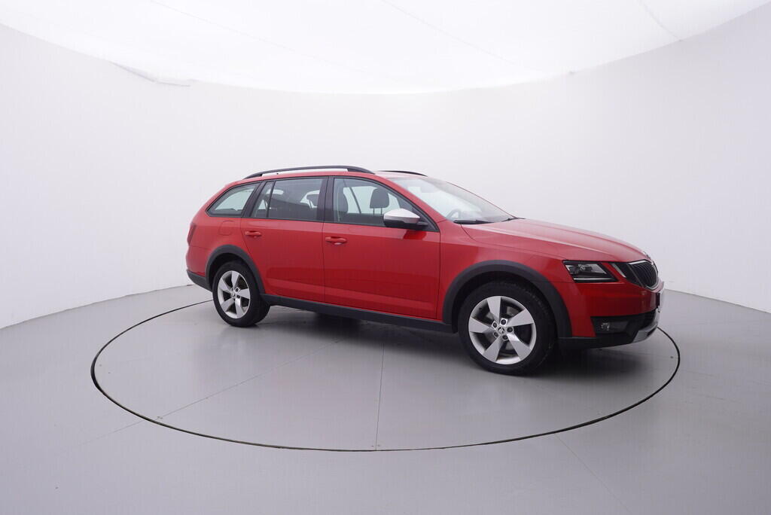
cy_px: 258
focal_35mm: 22
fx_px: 482
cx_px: 386
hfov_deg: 77.3
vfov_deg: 56.2
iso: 200
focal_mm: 15
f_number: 5
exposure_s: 1/80
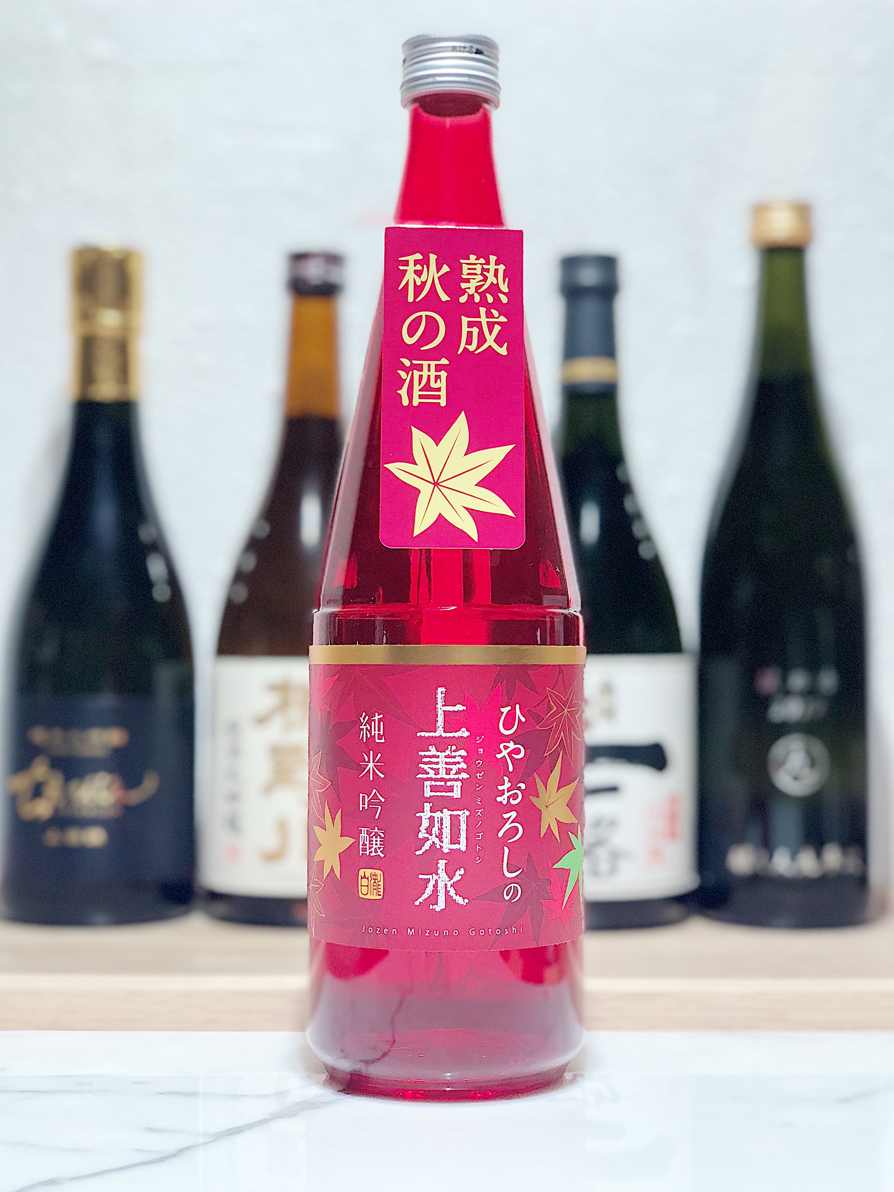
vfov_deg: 36.8
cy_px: 596
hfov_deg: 28.0
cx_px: 447
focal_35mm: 52
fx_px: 1791
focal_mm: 6
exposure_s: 1/33
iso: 160
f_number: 2.4
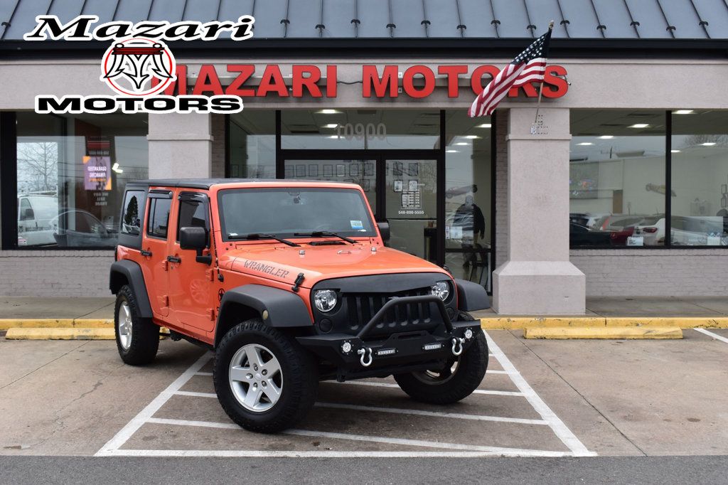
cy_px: 242
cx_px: 364
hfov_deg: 43.6
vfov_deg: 29.8
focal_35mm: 45
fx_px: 910
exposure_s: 1/100
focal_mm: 30
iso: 400
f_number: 9
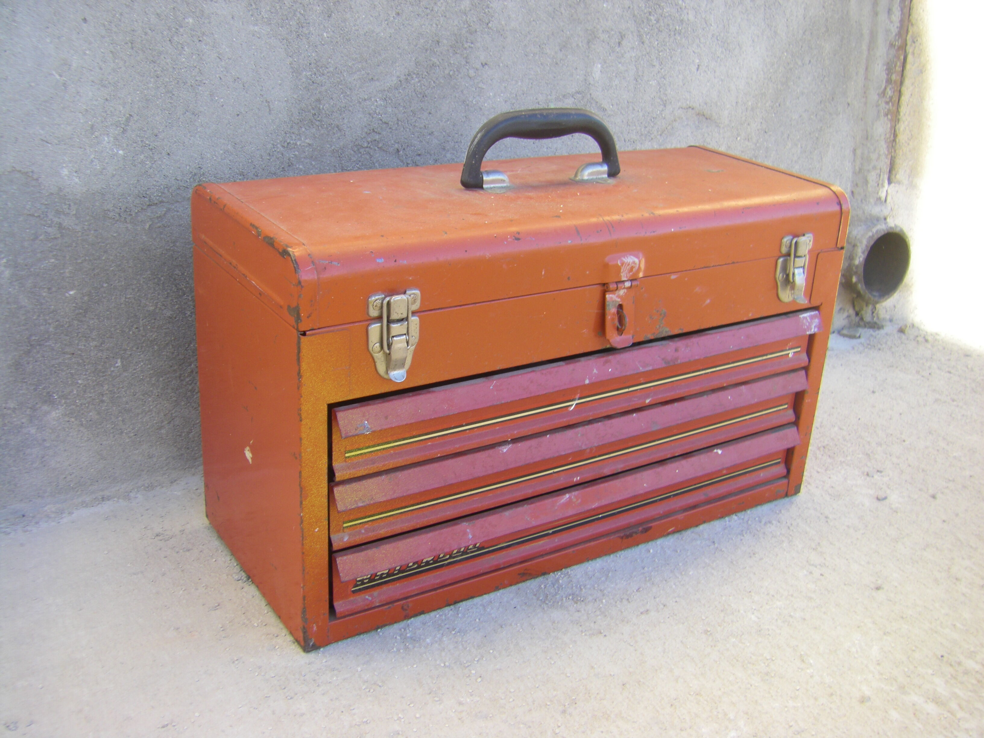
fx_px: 1080
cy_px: 369
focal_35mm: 38
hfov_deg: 49.0
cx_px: 492
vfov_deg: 37.7
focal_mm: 6.3
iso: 64
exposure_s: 1/80
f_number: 3.5
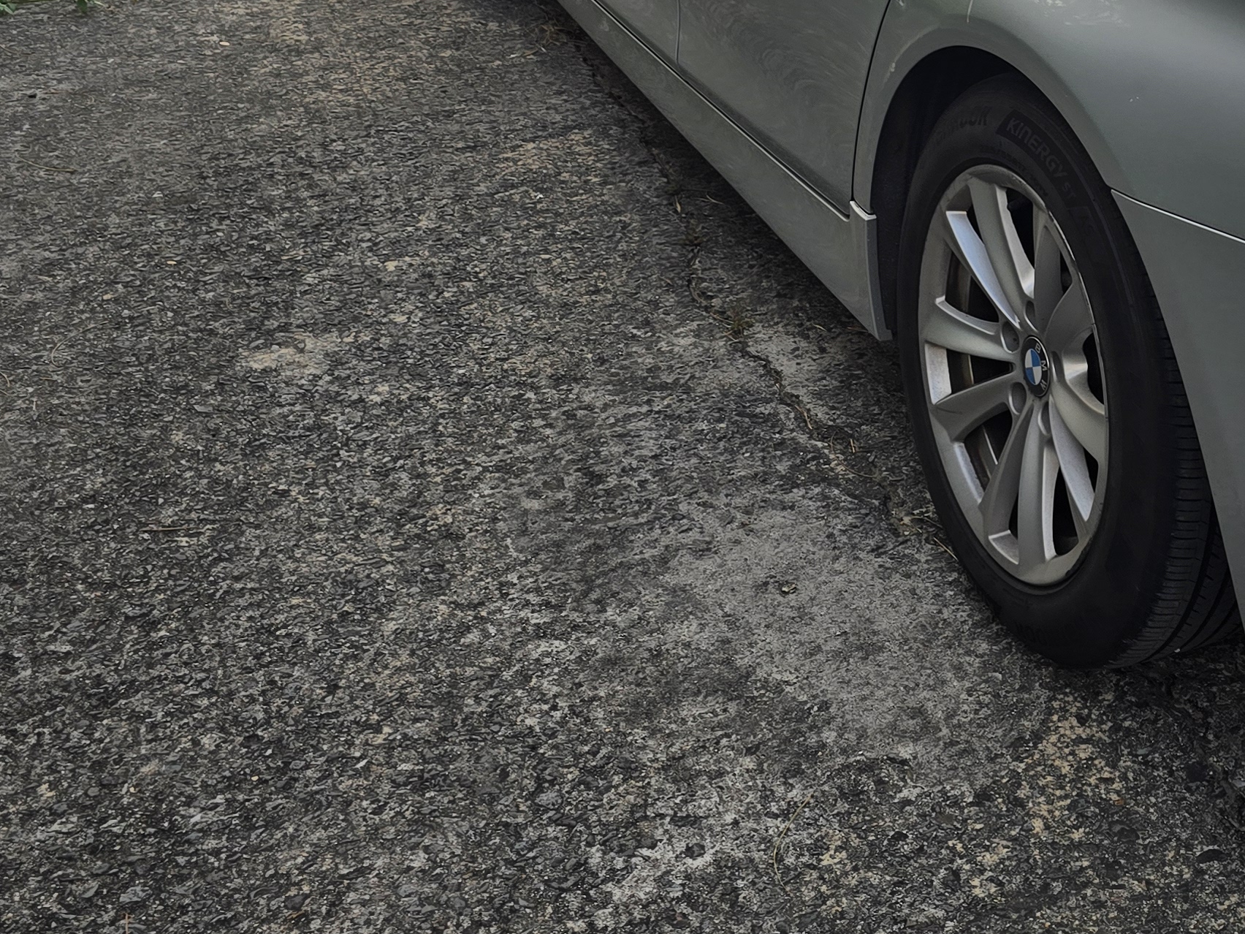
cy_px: 88
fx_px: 1942
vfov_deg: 26.1
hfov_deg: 33.6
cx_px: 1134
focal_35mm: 54
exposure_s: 1/180
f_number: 1.7
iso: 16
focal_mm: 6.3
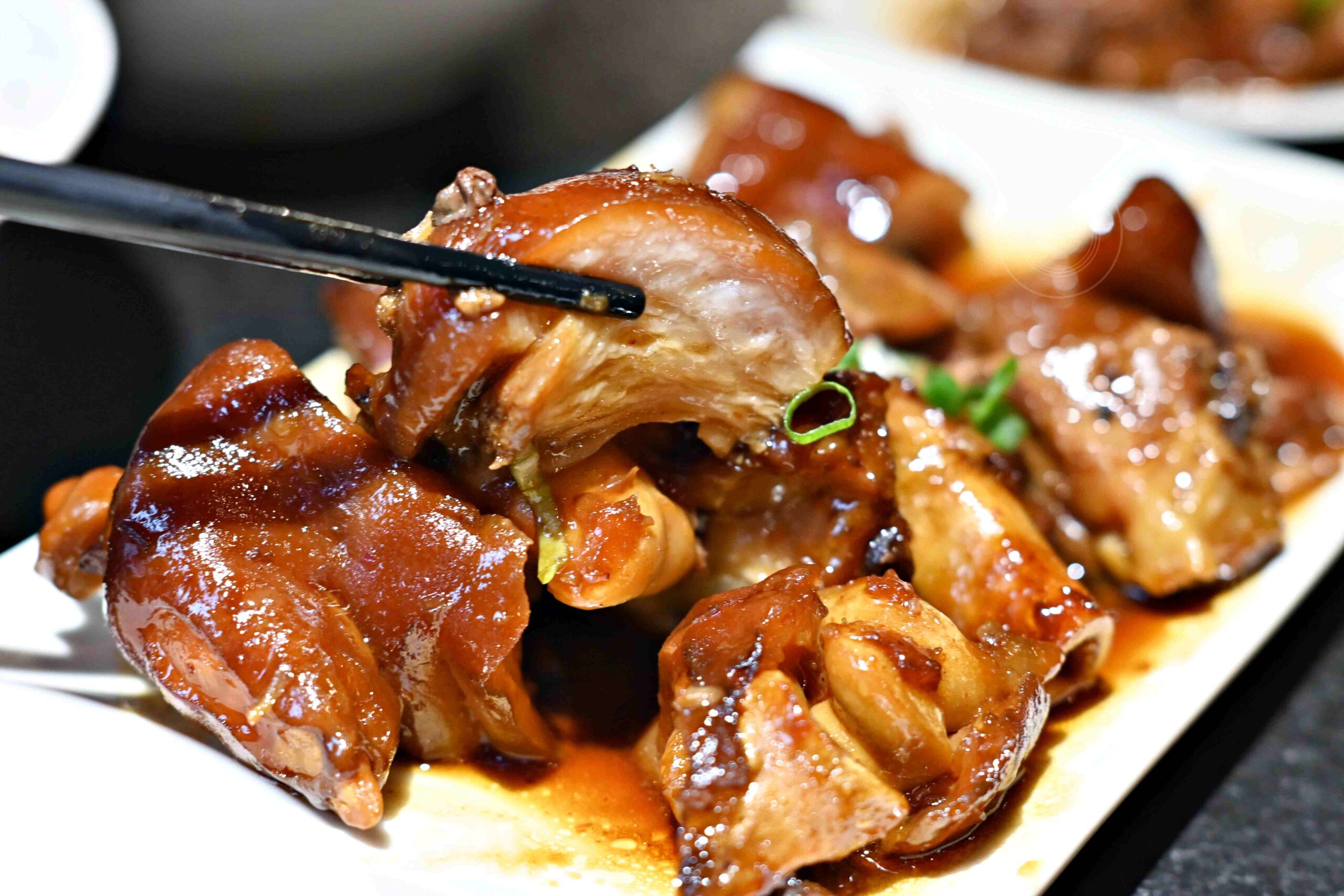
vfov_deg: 18.2
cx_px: 672
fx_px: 2800
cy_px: 448
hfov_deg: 27.0
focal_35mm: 75
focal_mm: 50
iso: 900
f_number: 2.8
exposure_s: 1/200
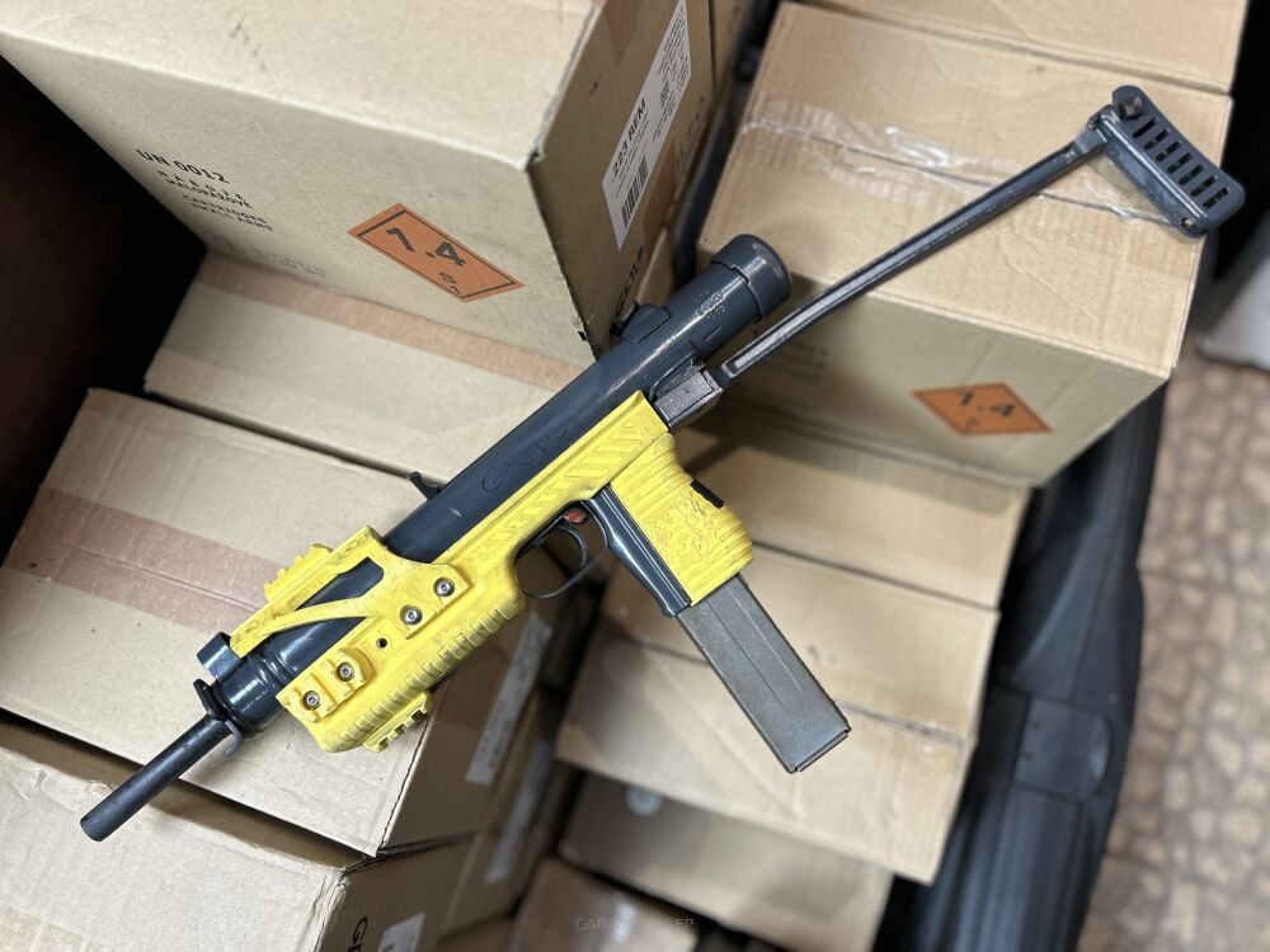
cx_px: 635
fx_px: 954
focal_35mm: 26
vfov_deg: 53.1
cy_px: 476
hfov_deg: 67.3
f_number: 1.5
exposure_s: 1/50
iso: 80
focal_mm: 5.7
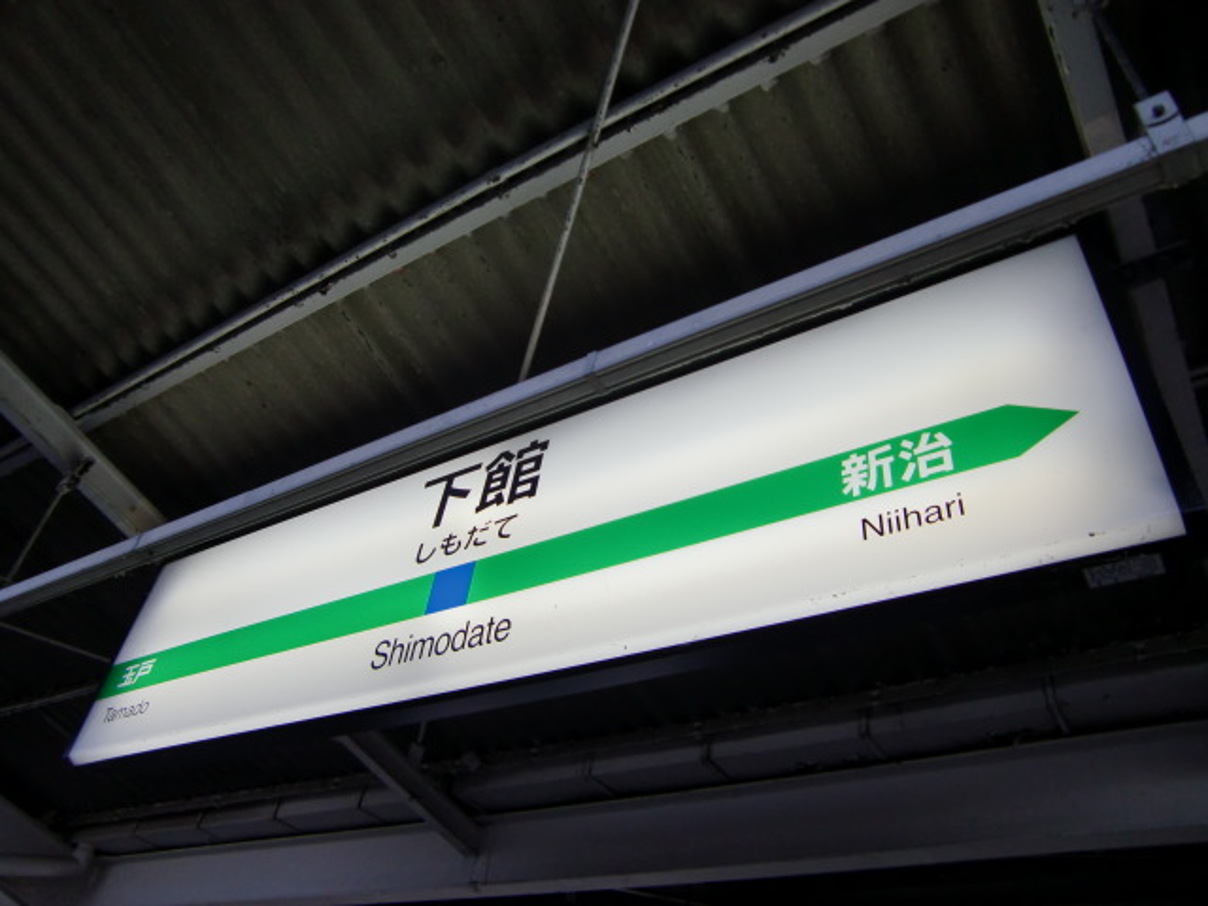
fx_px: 977
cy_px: 453
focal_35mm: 28
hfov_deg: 63.4
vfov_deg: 49.7
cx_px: 604
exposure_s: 1/125
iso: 64
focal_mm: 4.9
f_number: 2.6
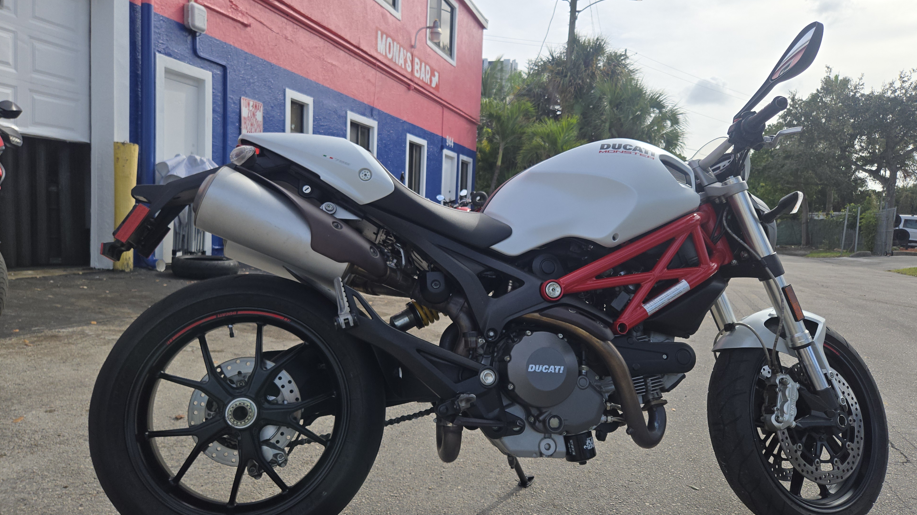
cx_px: 474
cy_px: 277
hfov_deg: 71.9
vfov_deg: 44.3
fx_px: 632
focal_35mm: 26
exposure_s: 1/2140
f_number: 1.8
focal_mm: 5.4
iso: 25
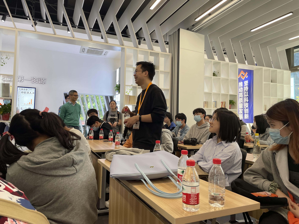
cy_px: 112
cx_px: 150
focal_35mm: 26
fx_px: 225
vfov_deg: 53.1
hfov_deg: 67.3
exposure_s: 1/120
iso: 125
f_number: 1.6
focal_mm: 4.2
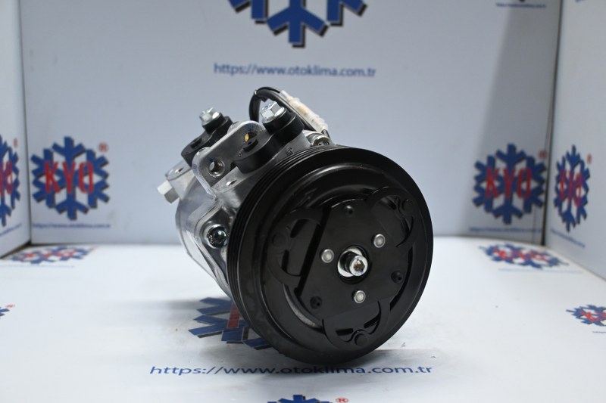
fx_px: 631
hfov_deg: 51.3
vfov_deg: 35.5
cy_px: 202
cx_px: 303
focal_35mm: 38
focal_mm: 25
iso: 1400
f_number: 4.2
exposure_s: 1/125
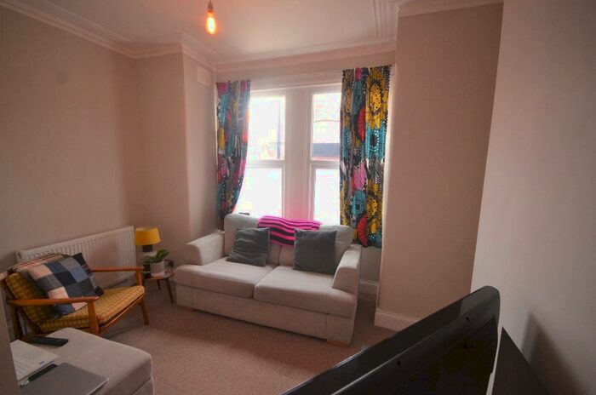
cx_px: 298
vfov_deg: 77.1
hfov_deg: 100.5
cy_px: 198
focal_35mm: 15
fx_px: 248
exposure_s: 1/60
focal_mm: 10
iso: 720
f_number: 4
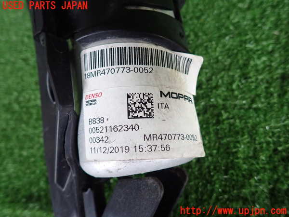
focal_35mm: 25
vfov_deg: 54.9
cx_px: 144
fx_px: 209
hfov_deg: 69.4
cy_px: 108
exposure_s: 1/60
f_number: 2
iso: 640
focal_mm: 4.5
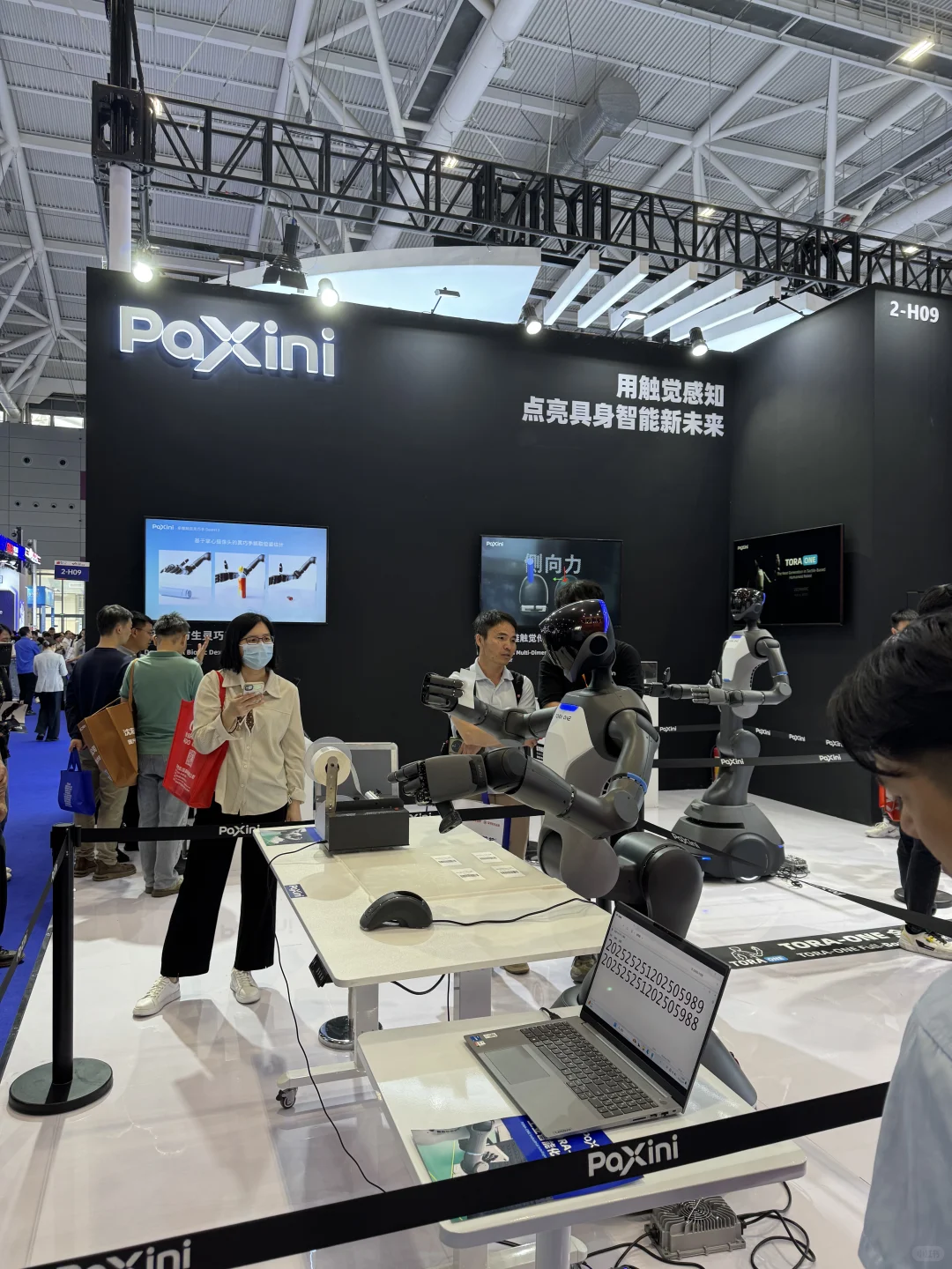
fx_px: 880
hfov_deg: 56.8
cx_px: 476
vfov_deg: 71.6
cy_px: 634
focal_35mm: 24
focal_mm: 6.76
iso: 100
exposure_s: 1/100
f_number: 1.78
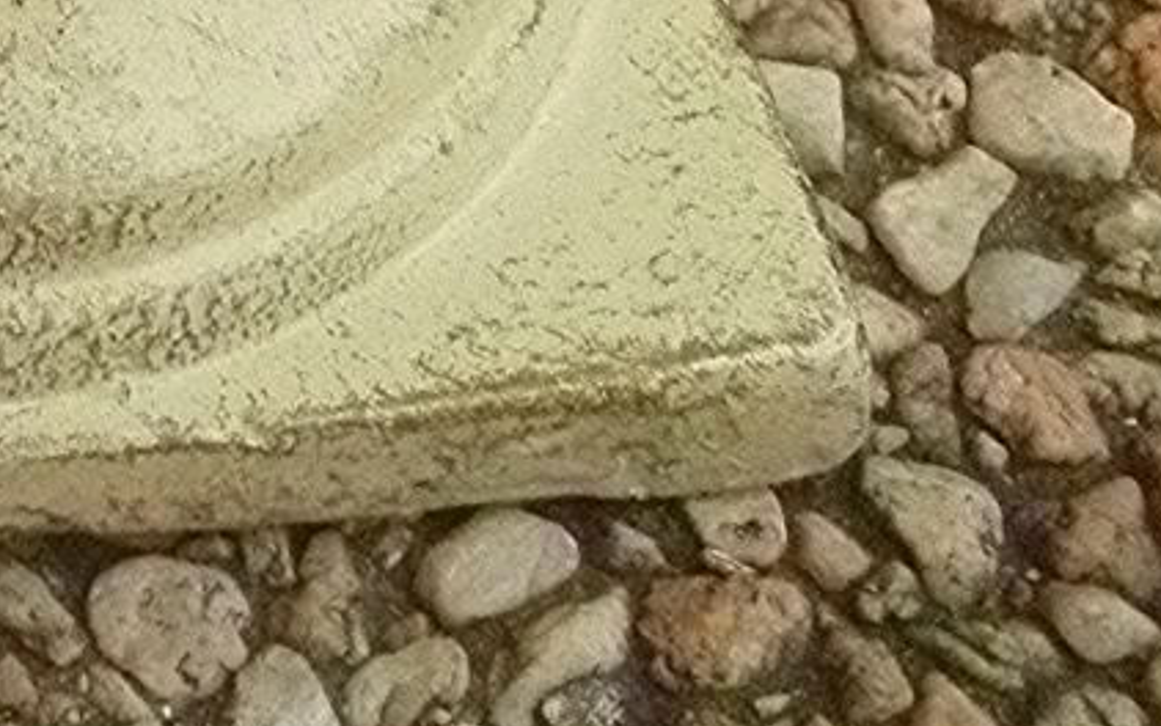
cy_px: -201
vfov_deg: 17.1
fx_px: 2279
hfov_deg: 26.3
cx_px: -121
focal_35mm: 72
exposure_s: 1/500
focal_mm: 5
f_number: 3.3
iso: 1600
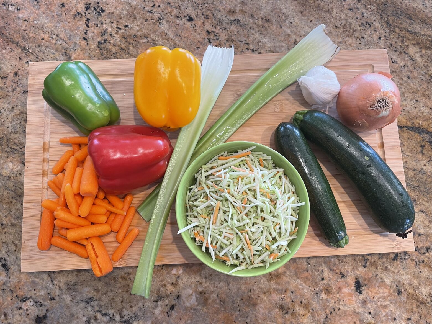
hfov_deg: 69.4
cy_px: 162
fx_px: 312
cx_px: 216
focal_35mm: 25
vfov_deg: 54.9
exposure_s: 1/60
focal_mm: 5.1
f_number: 1.6
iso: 100
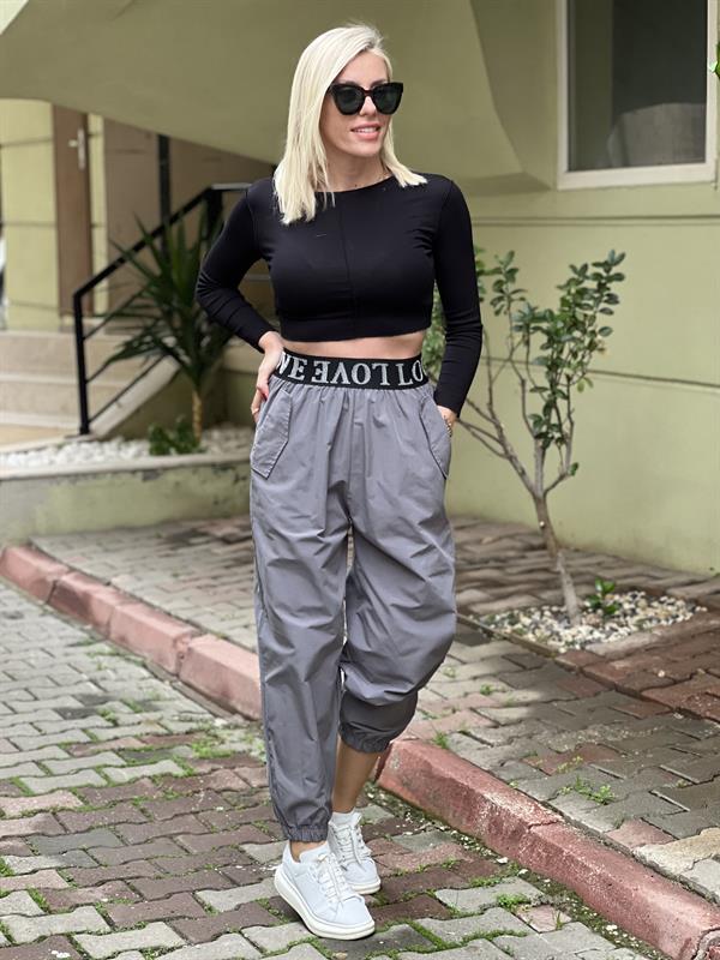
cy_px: 480
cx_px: 360
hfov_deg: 19.1
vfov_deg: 25.3
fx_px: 2135
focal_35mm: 77
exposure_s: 1/71
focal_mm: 9
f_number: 2.8
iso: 250
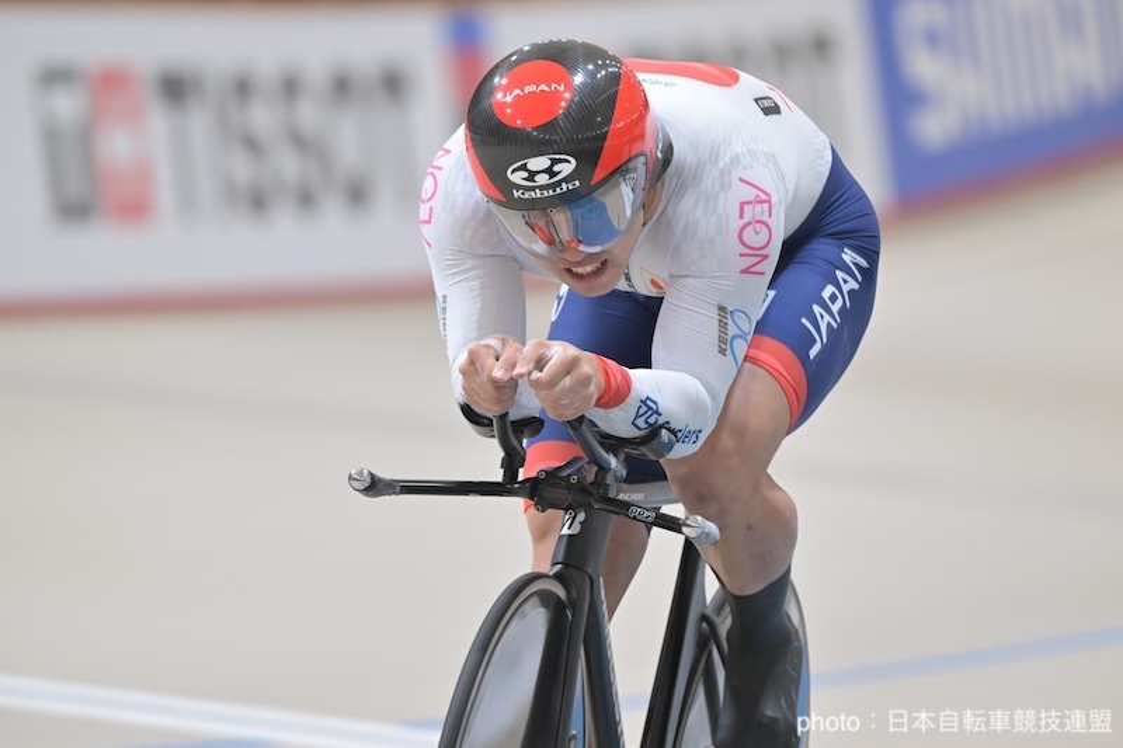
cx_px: 562
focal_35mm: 490
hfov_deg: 4.2
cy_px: 374
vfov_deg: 2.8
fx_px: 15281
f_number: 6.3
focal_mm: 490
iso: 2500
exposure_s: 1/500
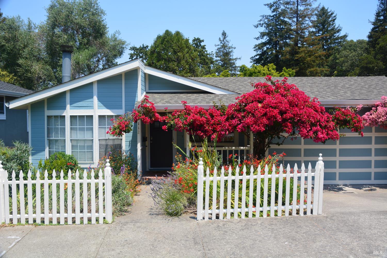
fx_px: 355
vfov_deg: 40.0
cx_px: 194
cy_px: 129
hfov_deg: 57.2
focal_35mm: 33
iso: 125
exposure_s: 1/125
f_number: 11
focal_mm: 22
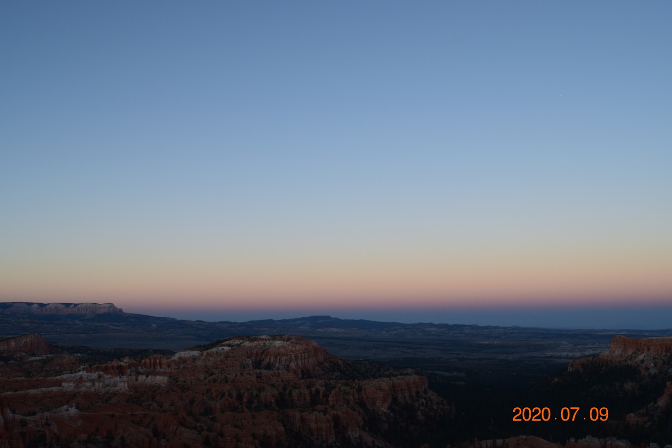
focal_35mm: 33
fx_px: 616
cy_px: 224
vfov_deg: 40.0
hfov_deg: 57.2
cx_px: 336
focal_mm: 22
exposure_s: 1/80
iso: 400
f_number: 8
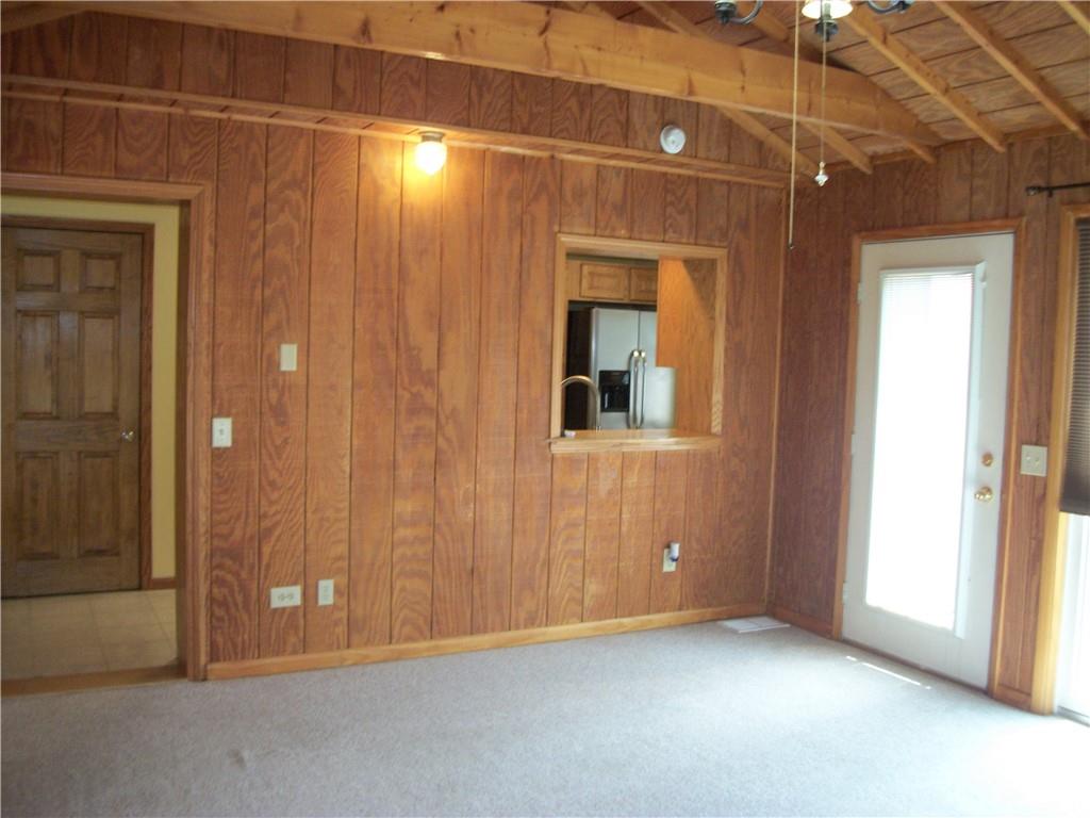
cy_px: 409
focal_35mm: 32
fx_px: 1008
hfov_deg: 56.8
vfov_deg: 44.2
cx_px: 545
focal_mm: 5.7
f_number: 2.9
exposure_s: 1/50
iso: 160
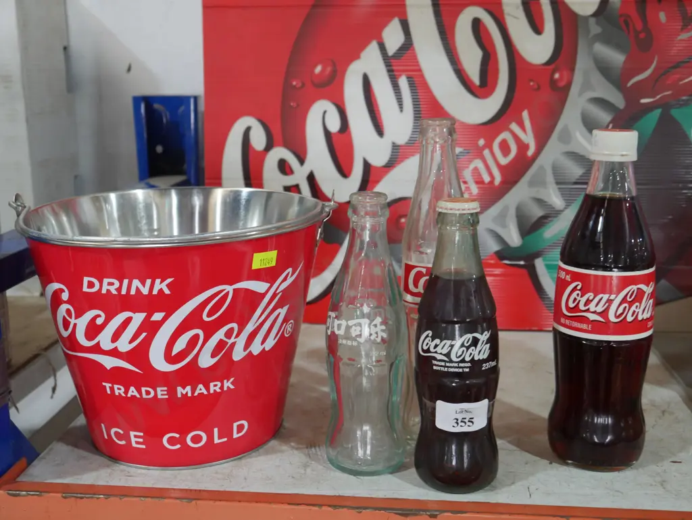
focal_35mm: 40
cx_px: 346
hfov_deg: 46.8
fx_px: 800
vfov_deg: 36.0
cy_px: 260
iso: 1000
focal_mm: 20
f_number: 4.5
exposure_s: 1/60
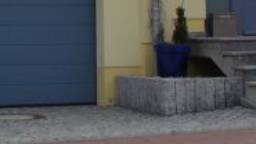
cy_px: -90
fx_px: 889
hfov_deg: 16.3
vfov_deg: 9.0
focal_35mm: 131
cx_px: 53
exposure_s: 1/190
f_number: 6.6
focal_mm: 5.7
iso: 50
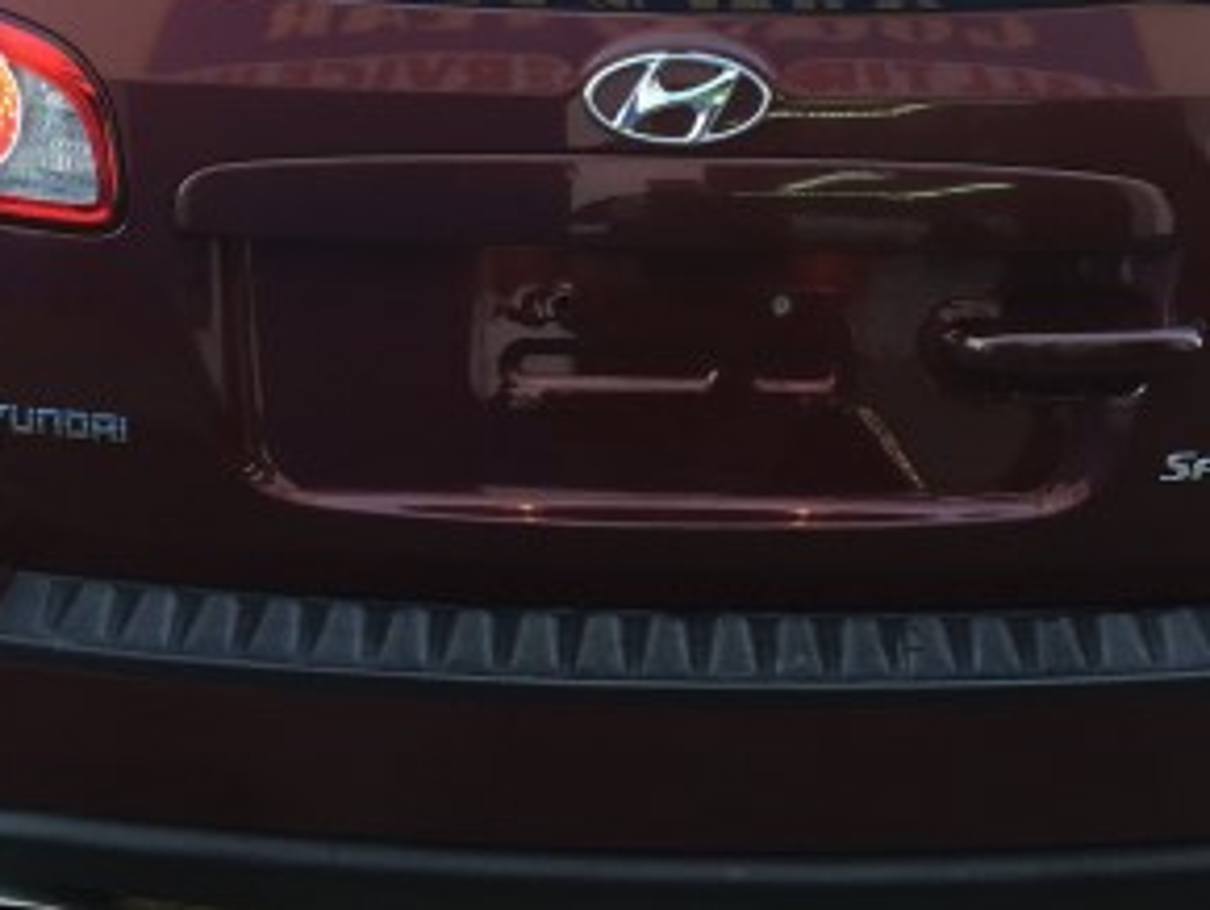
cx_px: 618
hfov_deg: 30.2
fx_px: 2239
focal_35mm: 64
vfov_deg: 22.7
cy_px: 217
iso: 50
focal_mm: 4.15
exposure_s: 1/120
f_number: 2.2
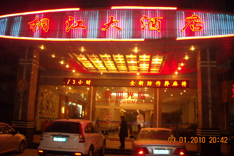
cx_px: 119
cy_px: 69
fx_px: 241
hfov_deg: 51.9
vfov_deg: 35.9
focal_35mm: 37
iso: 400
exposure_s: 1/30
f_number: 2.8
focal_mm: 5.7
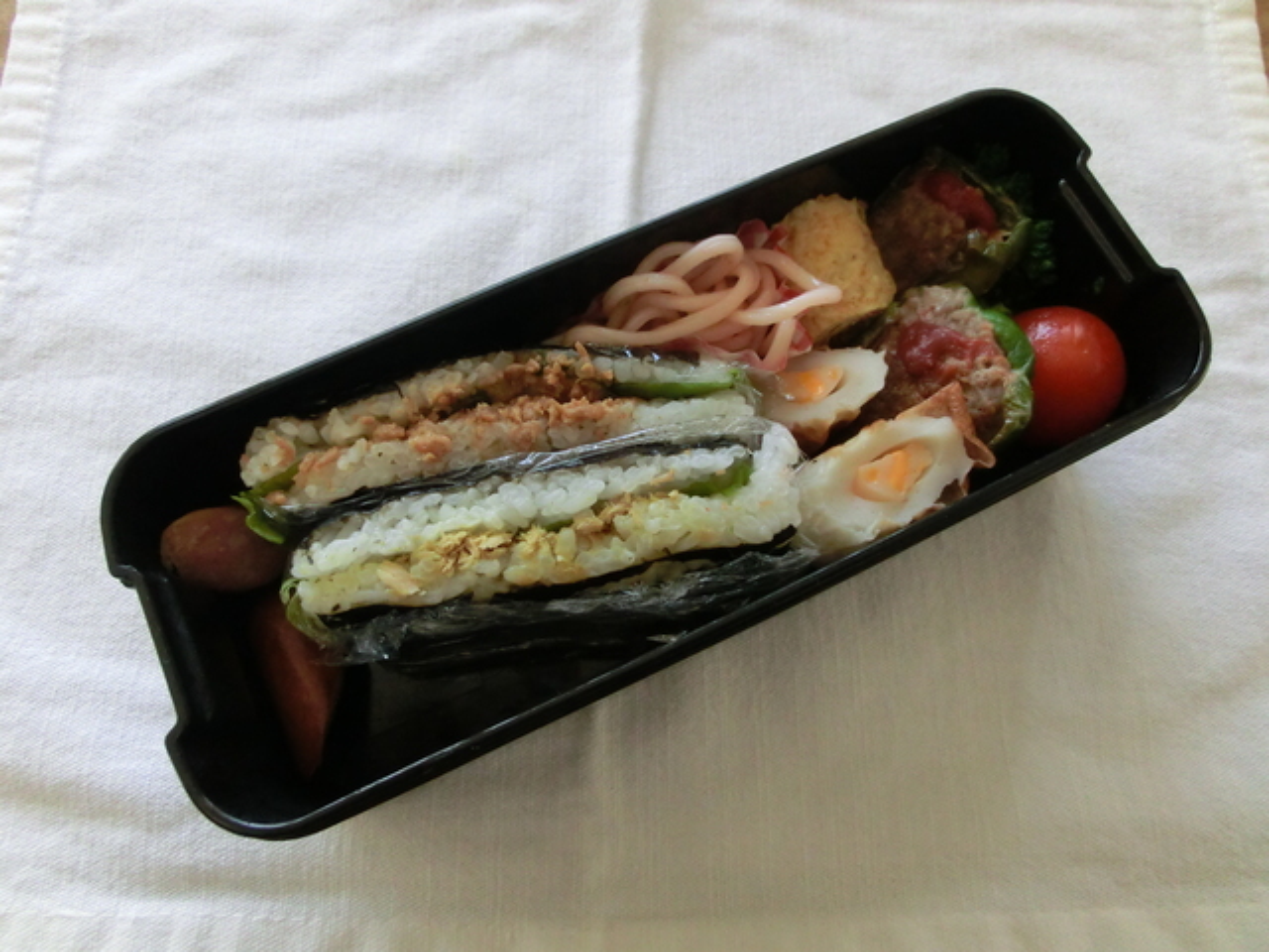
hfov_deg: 71.6
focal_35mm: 24
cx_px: 634
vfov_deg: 56.8
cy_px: 476
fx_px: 880
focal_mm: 4.24
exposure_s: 1/1000
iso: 640
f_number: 3
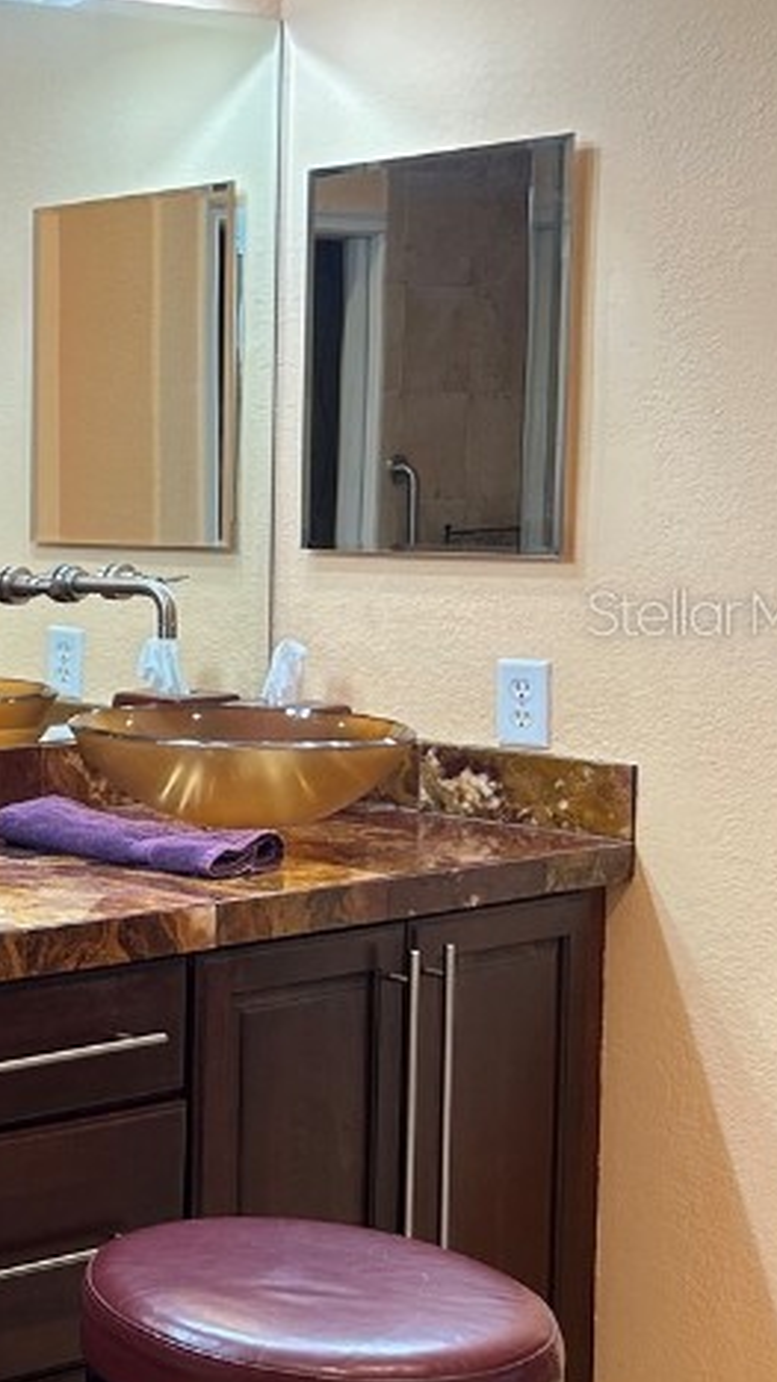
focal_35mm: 62
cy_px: 611
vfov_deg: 33.8
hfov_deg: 16.2
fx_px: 2273
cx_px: -647
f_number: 1.5
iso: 80
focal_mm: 5.7
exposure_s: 1/60
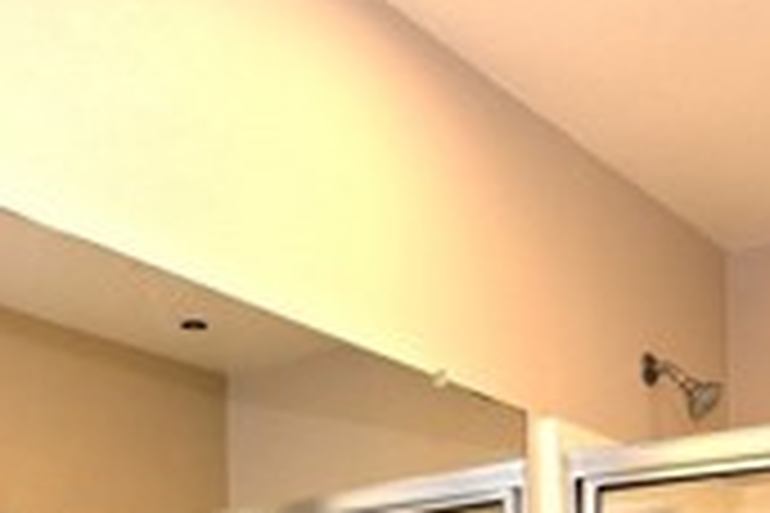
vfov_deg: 20.2
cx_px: 423
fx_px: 1283
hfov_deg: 33.4
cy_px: 713
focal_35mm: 60
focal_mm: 16
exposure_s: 1/60
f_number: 4
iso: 280
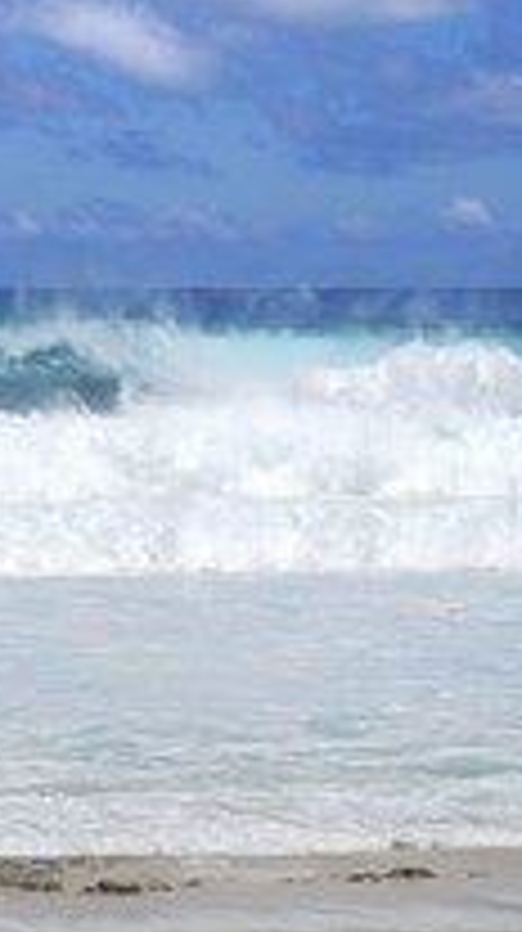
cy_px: 468
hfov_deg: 8.1
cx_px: 45
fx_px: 3677
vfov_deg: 14.4
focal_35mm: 149
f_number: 13
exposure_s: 1/400
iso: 200
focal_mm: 70
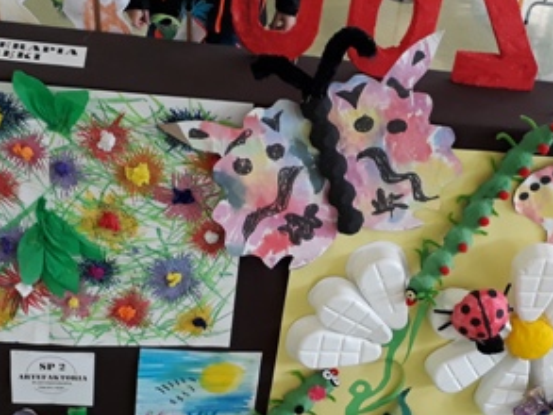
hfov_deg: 32.4
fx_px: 943
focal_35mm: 59
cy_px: 287
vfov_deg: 24.7
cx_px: 376
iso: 64
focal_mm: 3.6
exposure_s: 1/33
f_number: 1.9
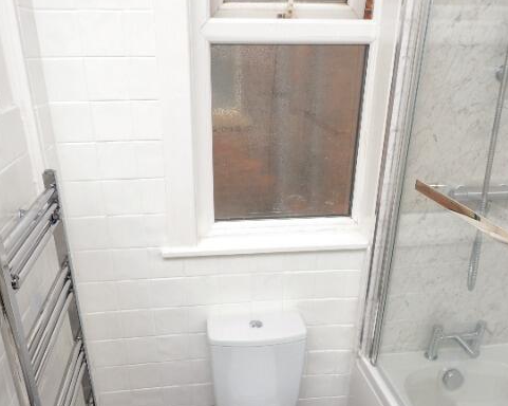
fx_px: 451
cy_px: 266
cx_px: 265
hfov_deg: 58.8
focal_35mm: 30
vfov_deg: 47.8
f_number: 7.1
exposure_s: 1/100
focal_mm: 10
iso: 400
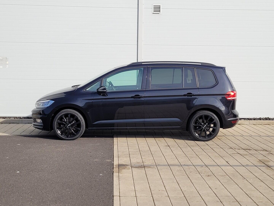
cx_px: 137
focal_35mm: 26
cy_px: 103
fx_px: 206
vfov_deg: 53.1
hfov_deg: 67.3
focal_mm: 5.4
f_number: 1.8
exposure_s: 1/1593
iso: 40
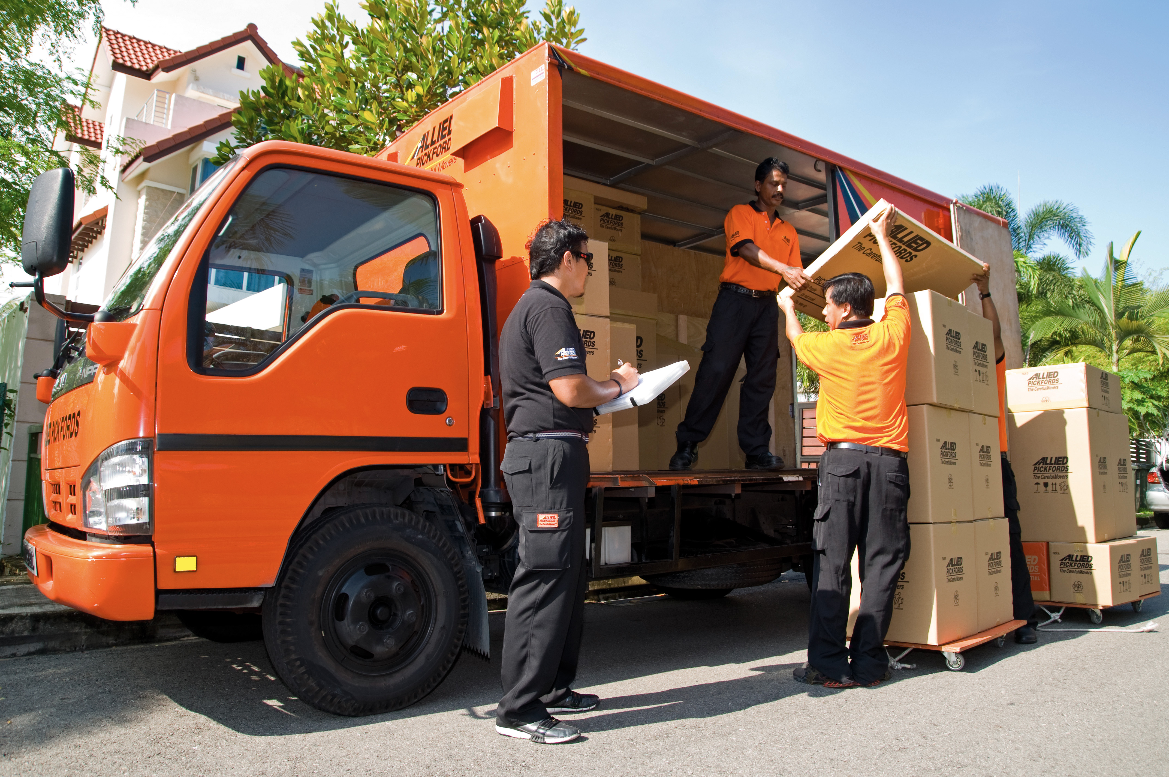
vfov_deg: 28.0
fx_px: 1557
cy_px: 388
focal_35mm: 48
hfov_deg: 41.2
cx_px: 584
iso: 100
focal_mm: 32
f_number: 6.3
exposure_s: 1/125
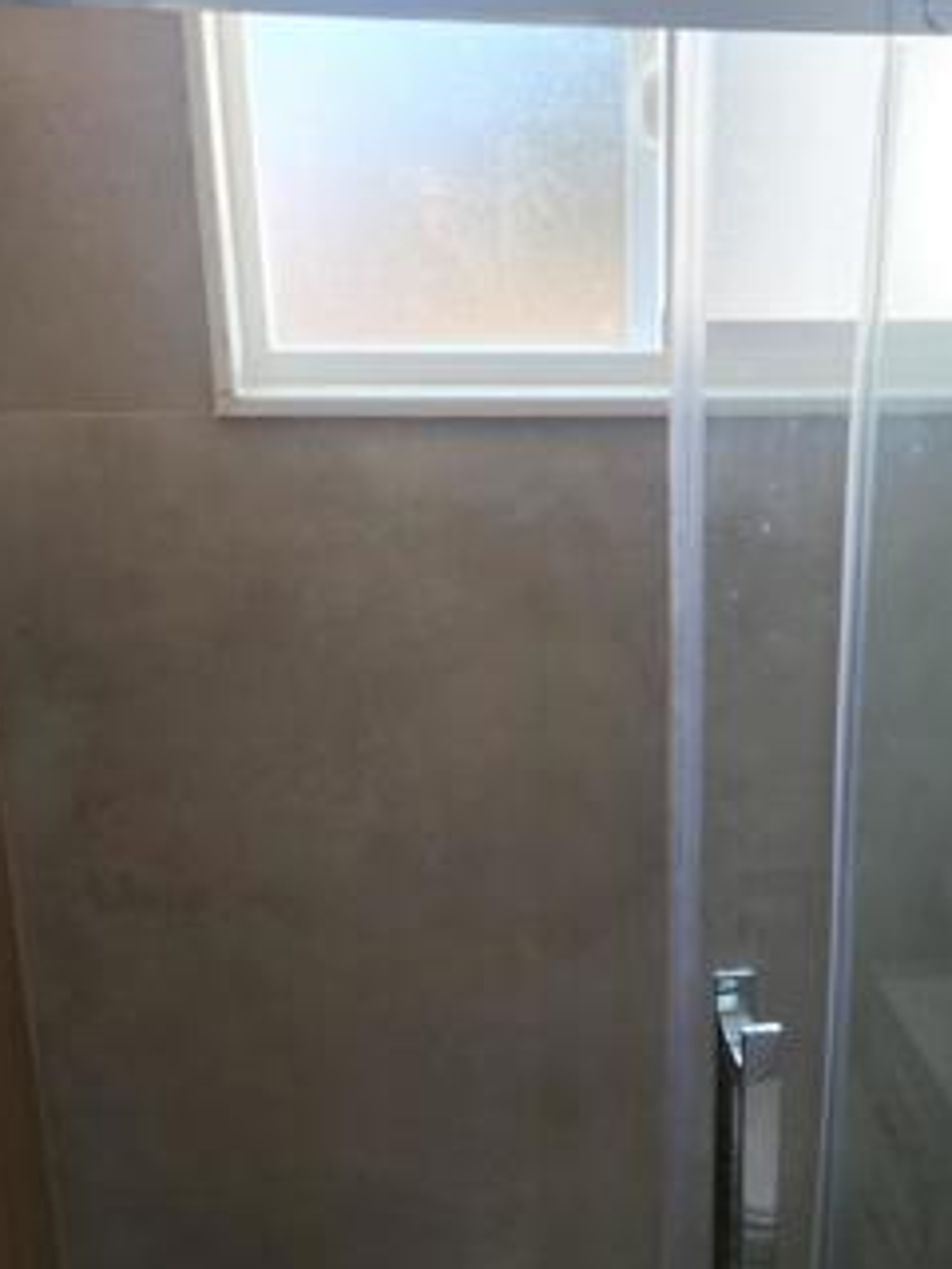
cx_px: 738
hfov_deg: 30.9
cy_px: 833
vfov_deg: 40.8
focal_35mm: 46
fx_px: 1687
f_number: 1.8
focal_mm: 5.4
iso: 50
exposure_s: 1/60
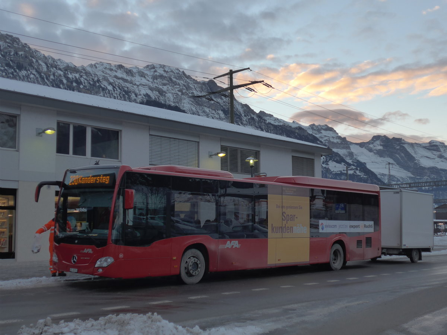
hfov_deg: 41.2
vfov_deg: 31.5
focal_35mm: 46
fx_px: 594
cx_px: 224
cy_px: 168
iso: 160
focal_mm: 9.5
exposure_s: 1/200
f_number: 3
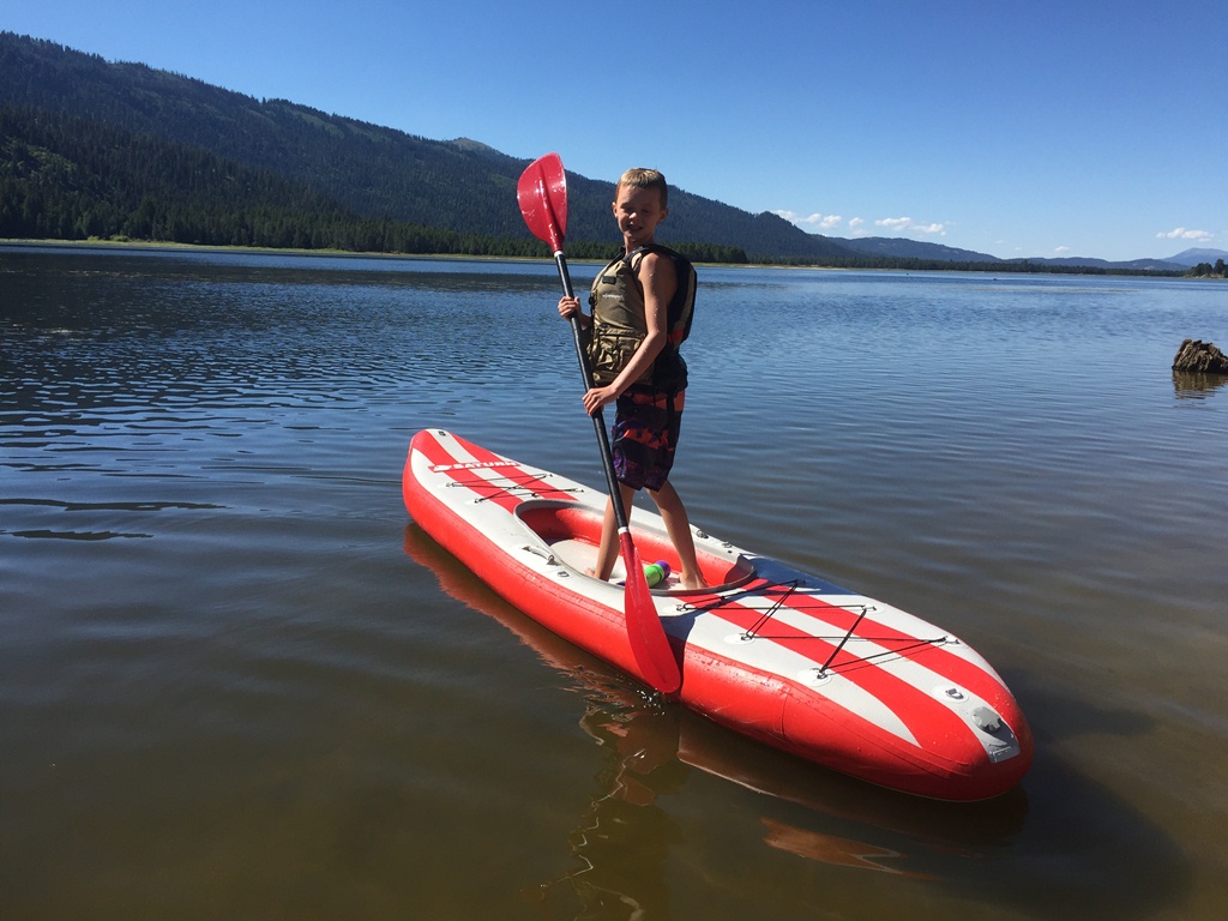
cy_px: 460
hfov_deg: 61.7
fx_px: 1029
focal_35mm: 29
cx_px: 614
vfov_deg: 48.2
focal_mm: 4.15
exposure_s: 1/1721
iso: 32
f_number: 2.2
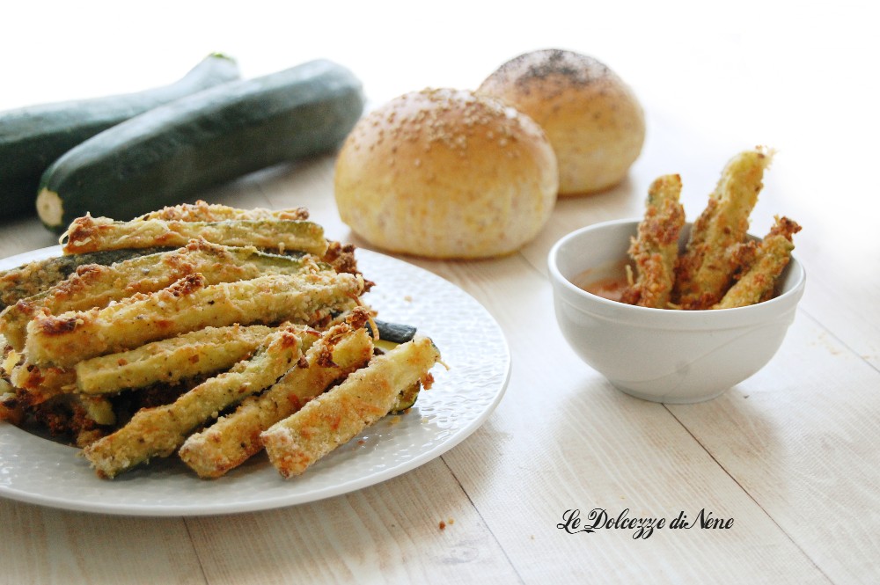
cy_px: 292
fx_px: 1832
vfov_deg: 18.2
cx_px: 440
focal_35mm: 75
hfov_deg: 27.0
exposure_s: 1/60
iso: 800
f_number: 5.6
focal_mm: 50
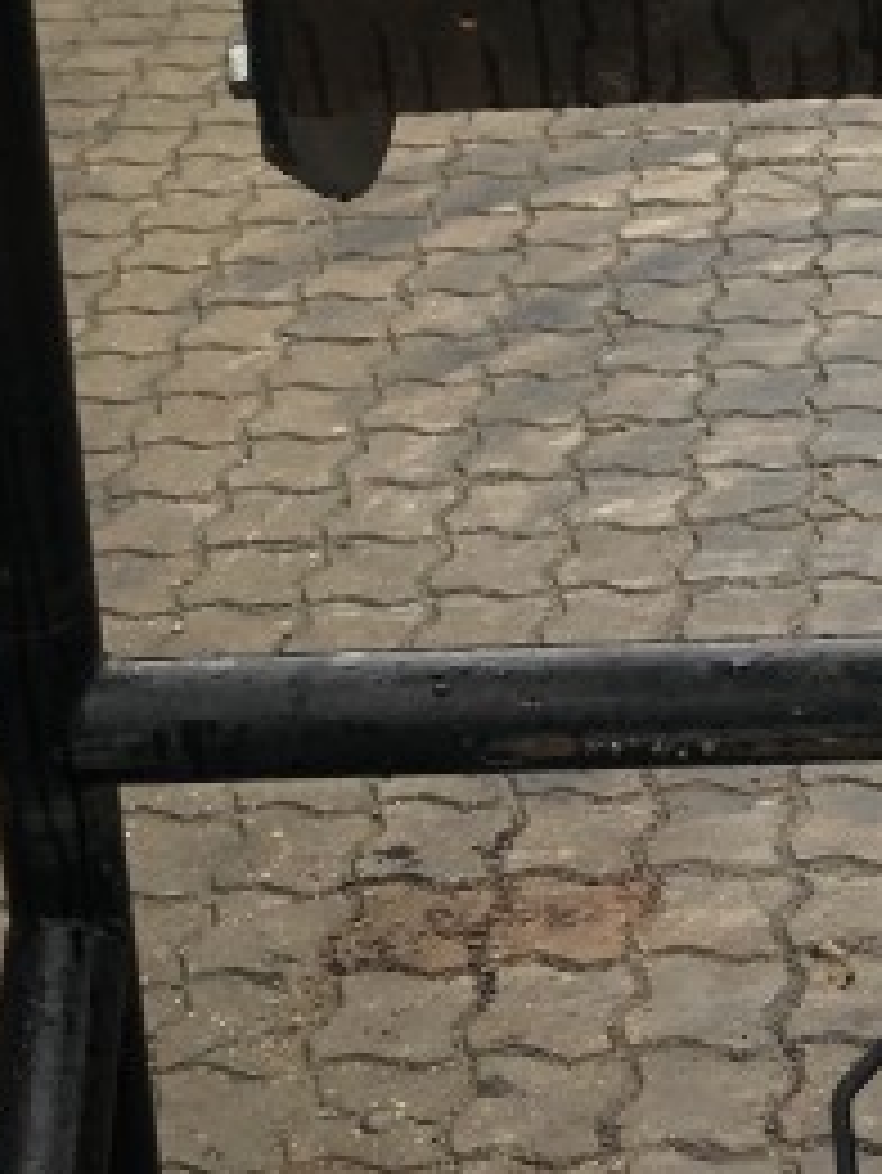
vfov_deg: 18.1
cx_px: 801
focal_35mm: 103
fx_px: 3496
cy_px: -252
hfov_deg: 14.2
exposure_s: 1/120
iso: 64
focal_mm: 3.99
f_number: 1.8
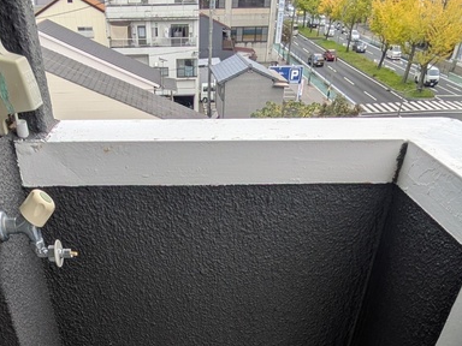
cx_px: 180
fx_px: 467
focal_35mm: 35
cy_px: 417
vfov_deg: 33.1
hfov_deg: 52.2
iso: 49
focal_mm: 1.83
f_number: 2.2
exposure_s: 1/229
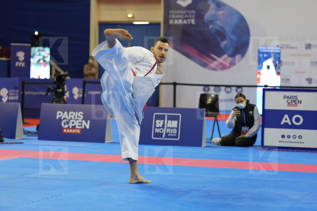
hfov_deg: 20.0
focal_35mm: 102
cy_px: 106
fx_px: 898
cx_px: 158
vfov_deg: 13.4
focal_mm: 102
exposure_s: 1/500
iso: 1600
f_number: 2.8
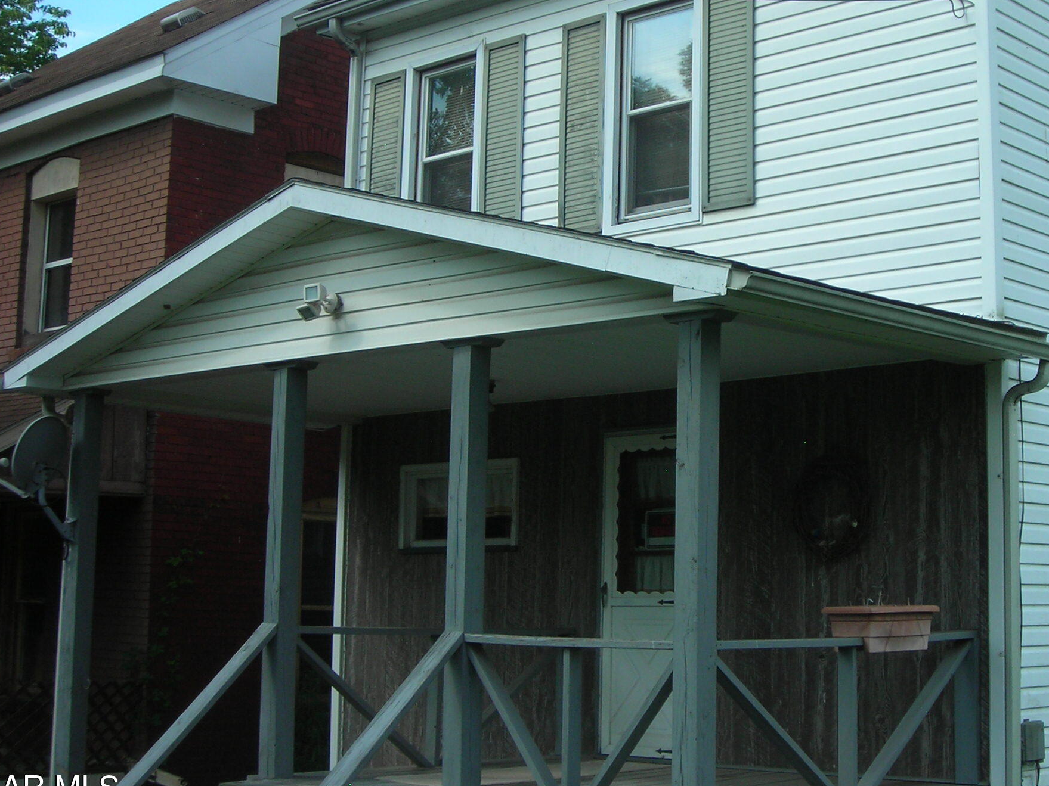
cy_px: 260
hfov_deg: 33.9
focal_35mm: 56
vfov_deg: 26.0
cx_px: 726
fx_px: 1697
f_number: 3.2
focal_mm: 6.3
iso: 50
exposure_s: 1/406
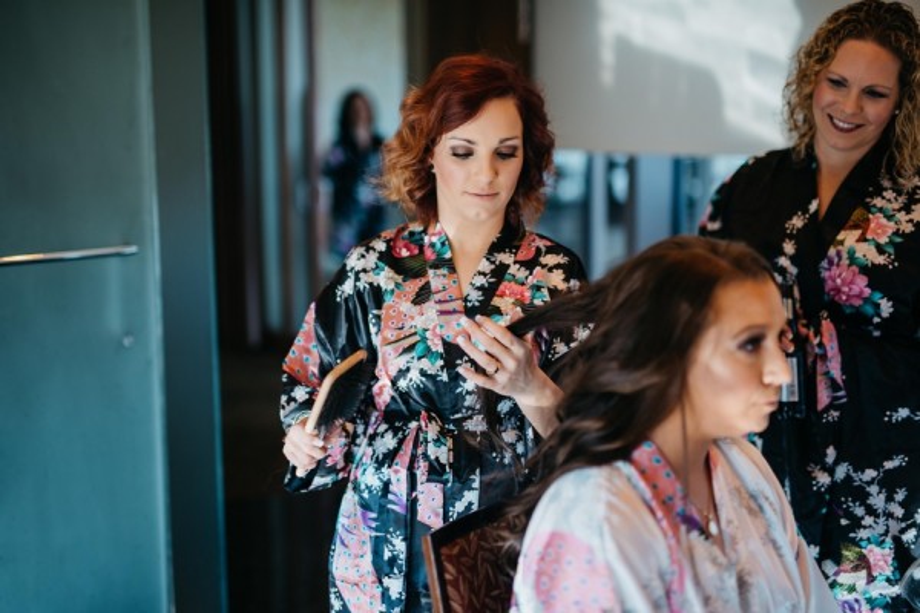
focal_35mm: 50
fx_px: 1278
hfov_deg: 39.6
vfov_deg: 27.0
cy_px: 306
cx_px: 460
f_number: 1.6
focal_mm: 50
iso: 400
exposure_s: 1/500
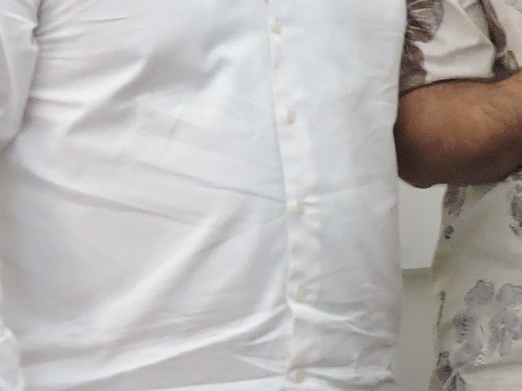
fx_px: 2307
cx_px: 1017
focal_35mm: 153
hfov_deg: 11.7
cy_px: 39
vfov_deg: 9.7
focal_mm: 5.4
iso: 400
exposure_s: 1/15
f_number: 3.5
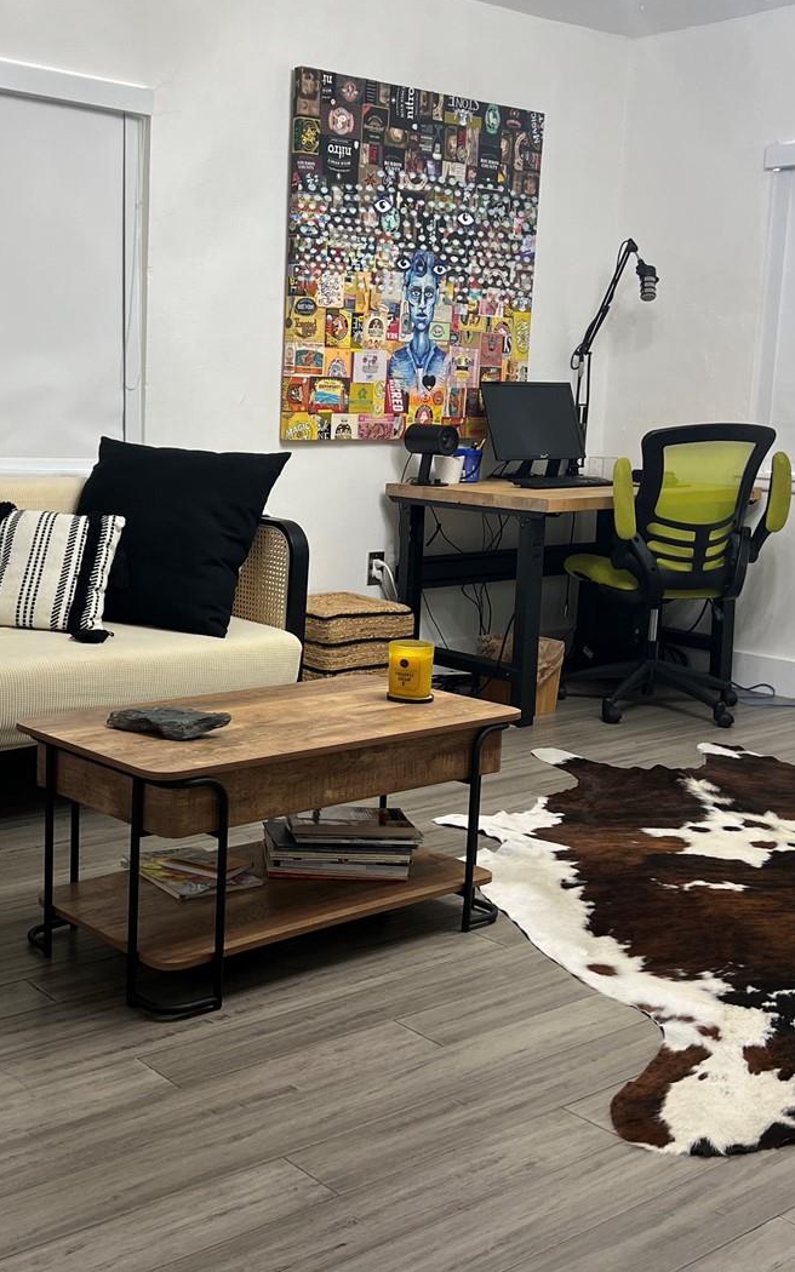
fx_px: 1456
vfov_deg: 47.2
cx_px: 230
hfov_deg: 30.2
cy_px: 643
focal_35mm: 42
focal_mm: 5.7
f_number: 1.5
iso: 64
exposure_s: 1/60
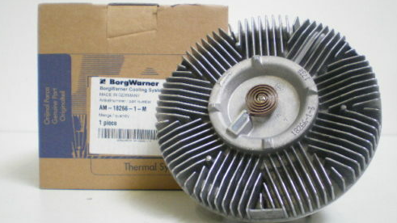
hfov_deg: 47.4
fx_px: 453
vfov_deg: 27.7
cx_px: 201
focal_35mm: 43
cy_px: 108
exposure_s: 1/25
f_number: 3.1
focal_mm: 6.3
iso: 400
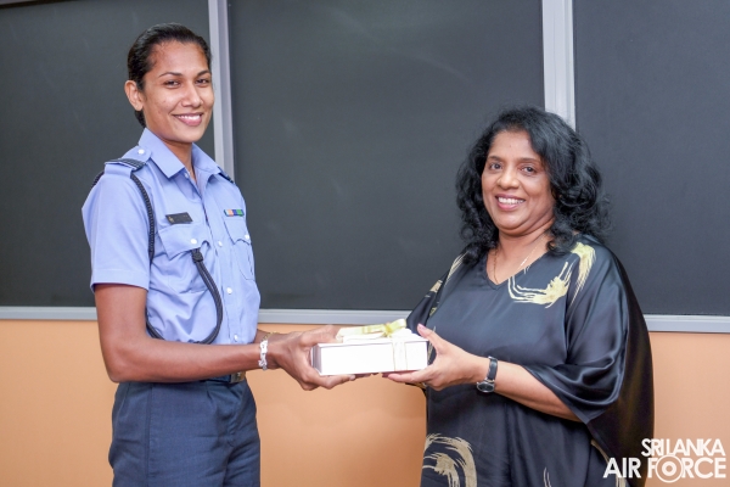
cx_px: 365
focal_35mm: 48
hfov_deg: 41.1
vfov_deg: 28.1
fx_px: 973
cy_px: 244
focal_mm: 48
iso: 800
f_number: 2.8
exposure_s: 1/125
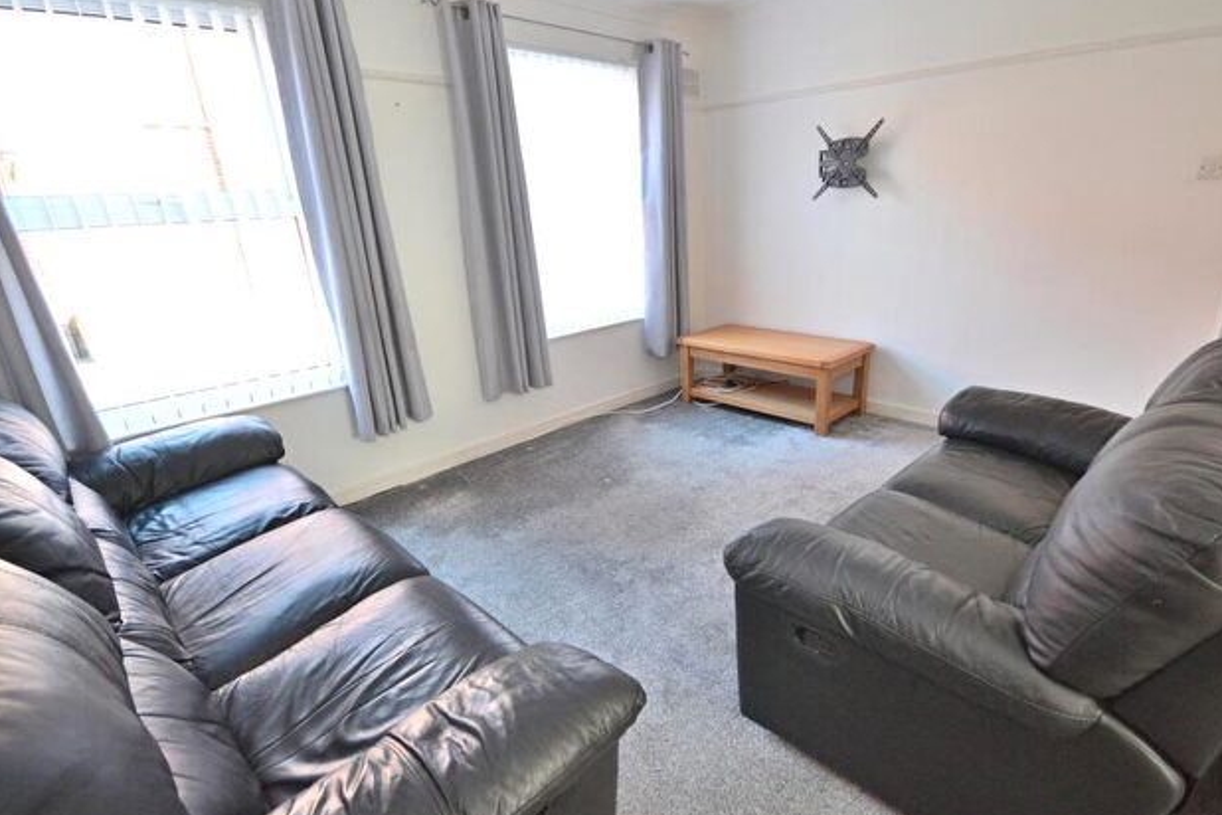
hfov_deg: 93.1
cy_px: 420
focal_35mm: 17
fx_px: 577
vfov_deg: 70.4
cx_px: 656
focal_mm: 10
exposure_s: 1/60
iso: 640
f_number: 4
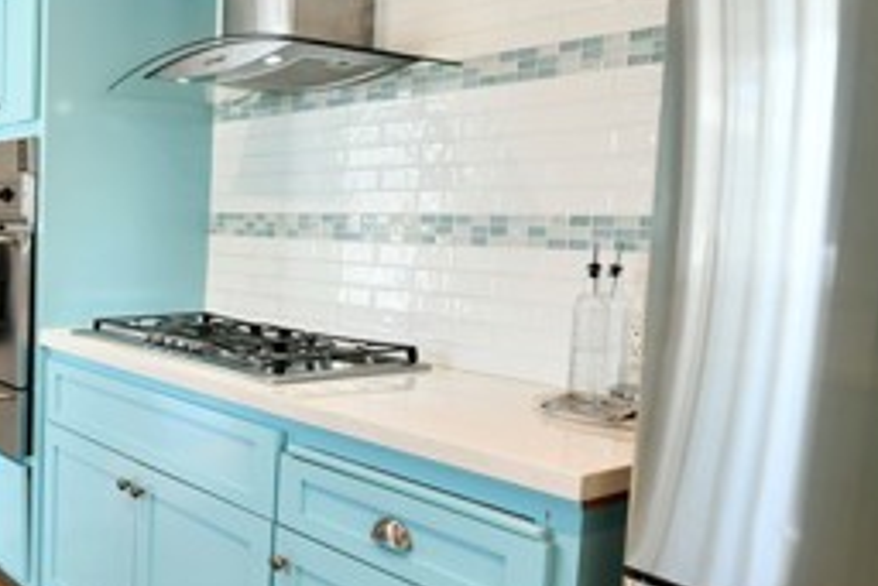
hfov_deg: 49.2
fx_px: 854
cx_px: 106
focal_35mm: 35
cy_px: 300
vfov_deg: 37.9
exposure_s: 1/15
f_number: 2.8
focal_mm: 14
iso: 125
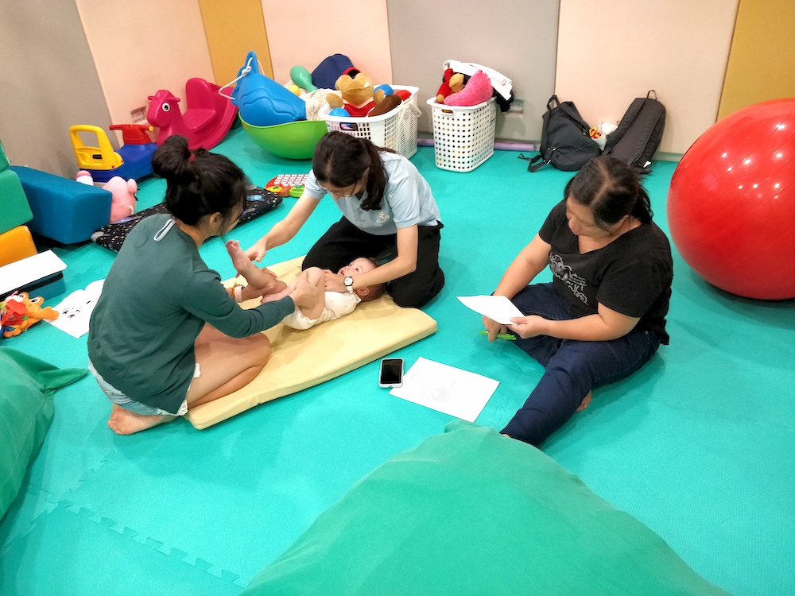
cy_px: 298
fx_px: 551
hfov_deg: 71.6
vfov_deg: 56.8
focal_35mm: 24
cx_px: 398
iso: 640
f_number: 1.7
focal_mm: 4.1
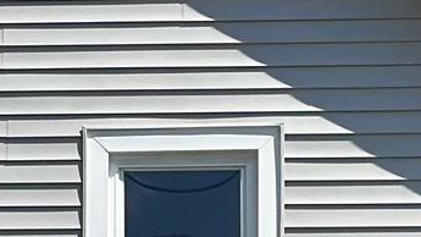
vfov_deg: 3.9
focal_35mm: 310
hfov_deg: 6.9
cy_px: 452
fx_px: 3460
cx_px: -192
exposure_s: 1/6623
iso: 80
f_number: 1.78
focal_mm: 6.86
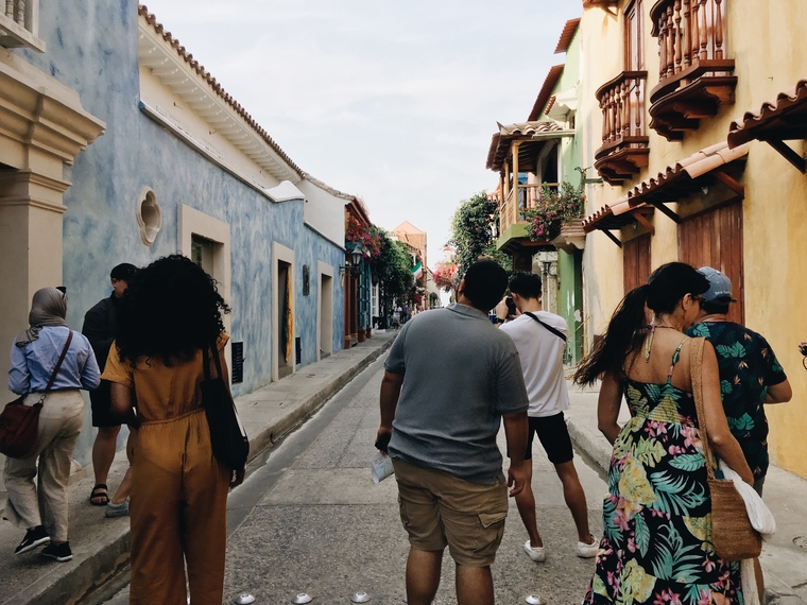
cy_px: 302
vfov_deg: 48.2
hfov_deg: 61.7
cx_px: 404
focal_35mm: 29
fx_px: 676
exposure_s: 1/516
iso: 25
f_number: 2.2
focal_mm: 4.15
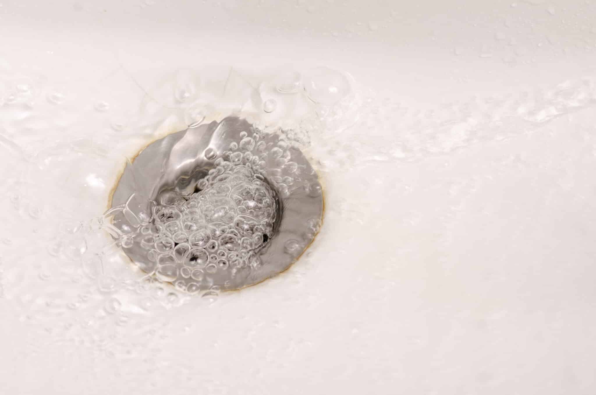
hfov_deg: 13.7
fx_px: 2478
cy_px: 198
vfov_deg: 9.1
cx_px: 298
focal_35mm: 150
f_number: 8
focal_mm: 100
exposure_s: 1/200
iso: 100
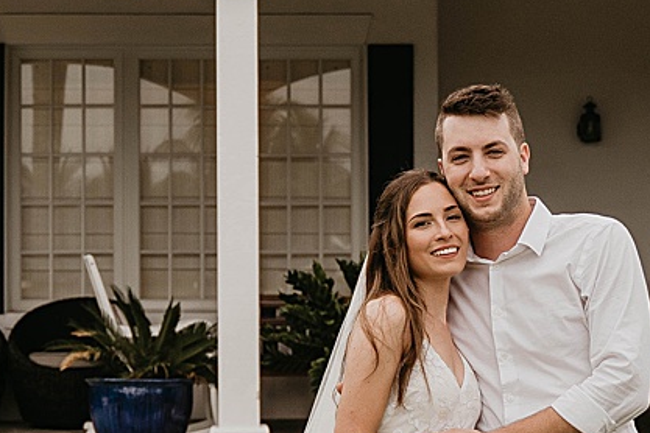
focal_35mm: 119
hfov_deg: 17.2
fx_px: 2148
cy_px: 262
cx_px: 326
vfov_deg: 11.5
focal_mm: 31
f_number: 2.8
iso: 320
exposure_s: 1/500
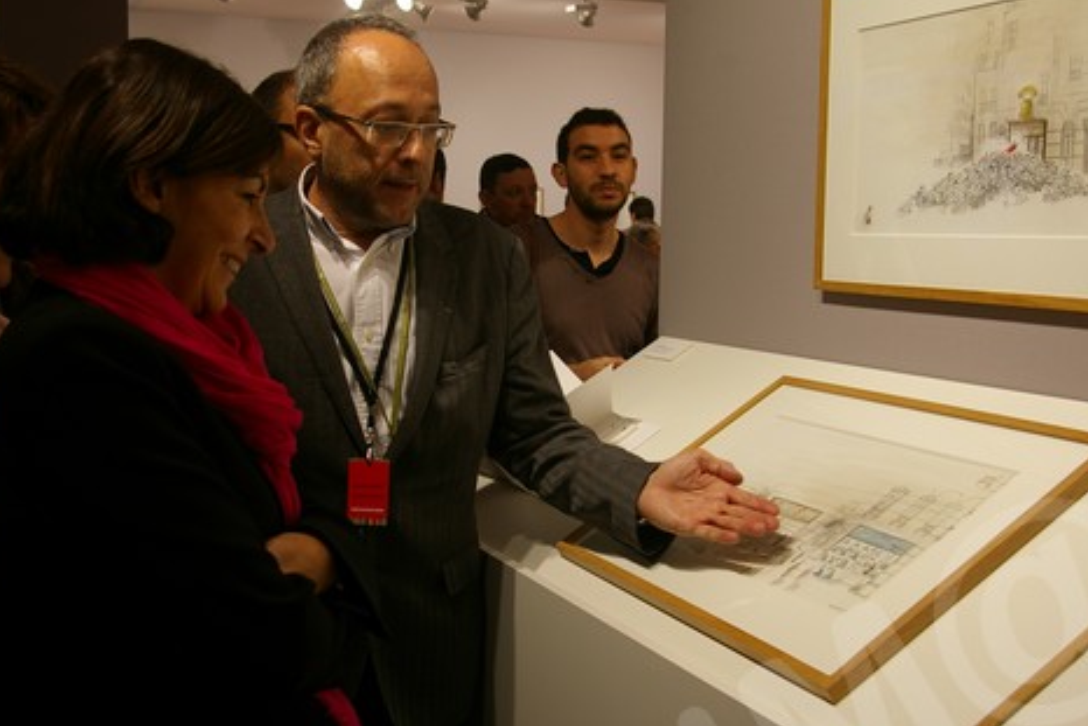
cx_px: 516
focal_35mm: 45
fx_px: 1360
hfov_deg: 43.6
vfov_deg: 29.9
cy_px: 369
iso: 200
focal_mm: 28
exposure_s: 1/90
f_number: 5.6
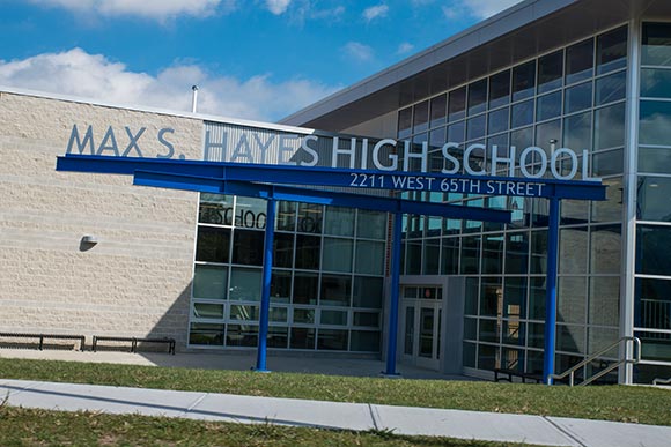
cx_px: 336
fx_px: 746
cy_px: 224
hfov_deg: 48.4
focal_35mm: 40
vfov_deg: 33.4
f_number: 19
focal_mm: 40
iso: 200
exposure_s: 1/250
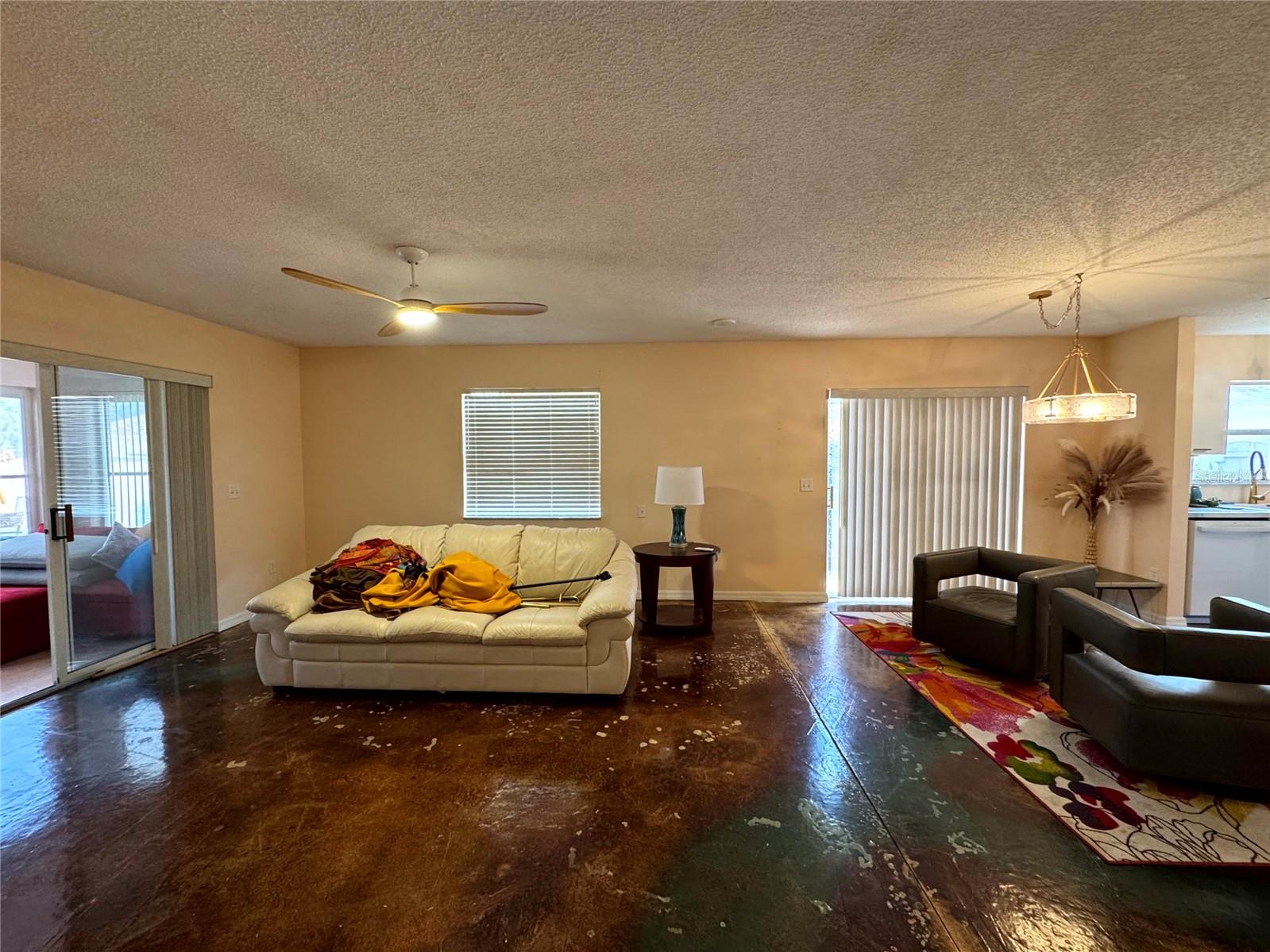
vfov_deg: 85.7
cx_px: 635
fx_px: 514
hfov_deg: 102.1
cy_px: 476
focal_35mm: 14
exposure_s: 1/60
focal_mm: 2.22
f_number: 2.2
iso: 250
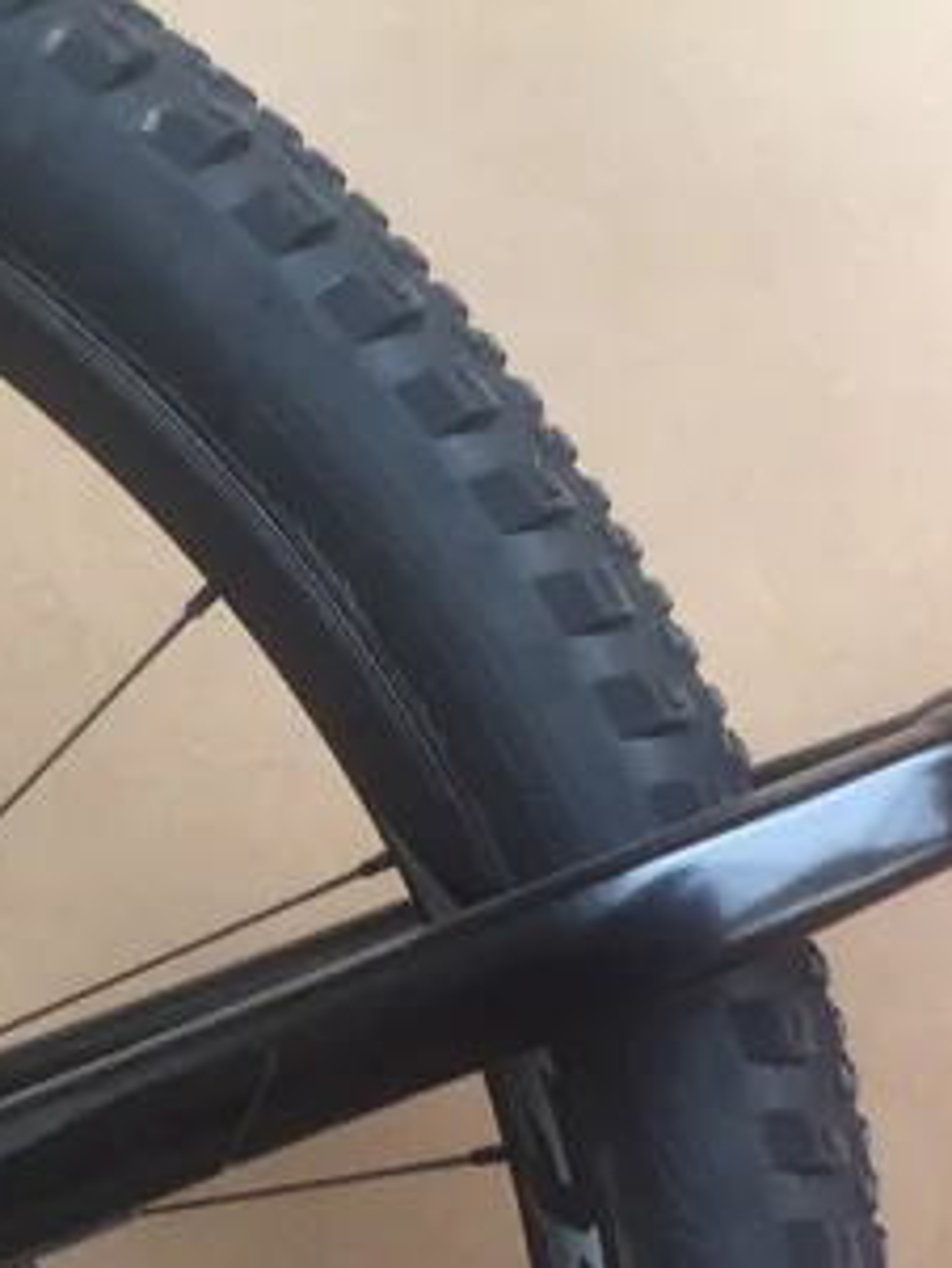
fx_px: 2822
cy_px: 1260
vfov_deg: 24.2
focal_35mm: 77
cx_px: 383
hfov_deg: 19.1
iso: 40
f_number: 2.2
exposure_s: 1/50
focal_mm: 4.15
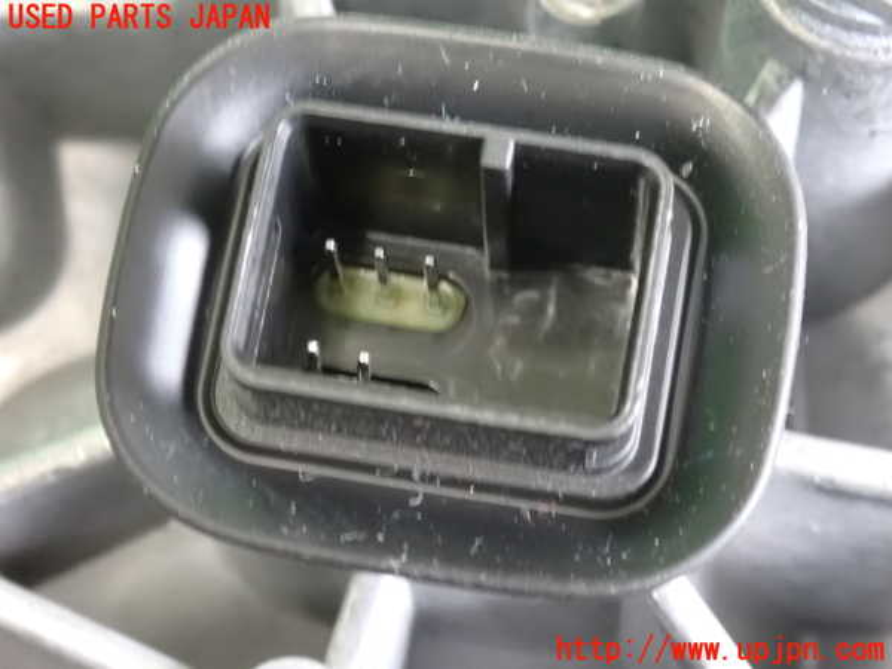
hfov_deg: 19.6
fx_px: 2577
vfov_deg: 14.8
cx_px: 446
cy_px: 334
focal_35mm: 100
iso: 1600
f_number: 4.9
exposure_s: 1/15
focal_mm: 18
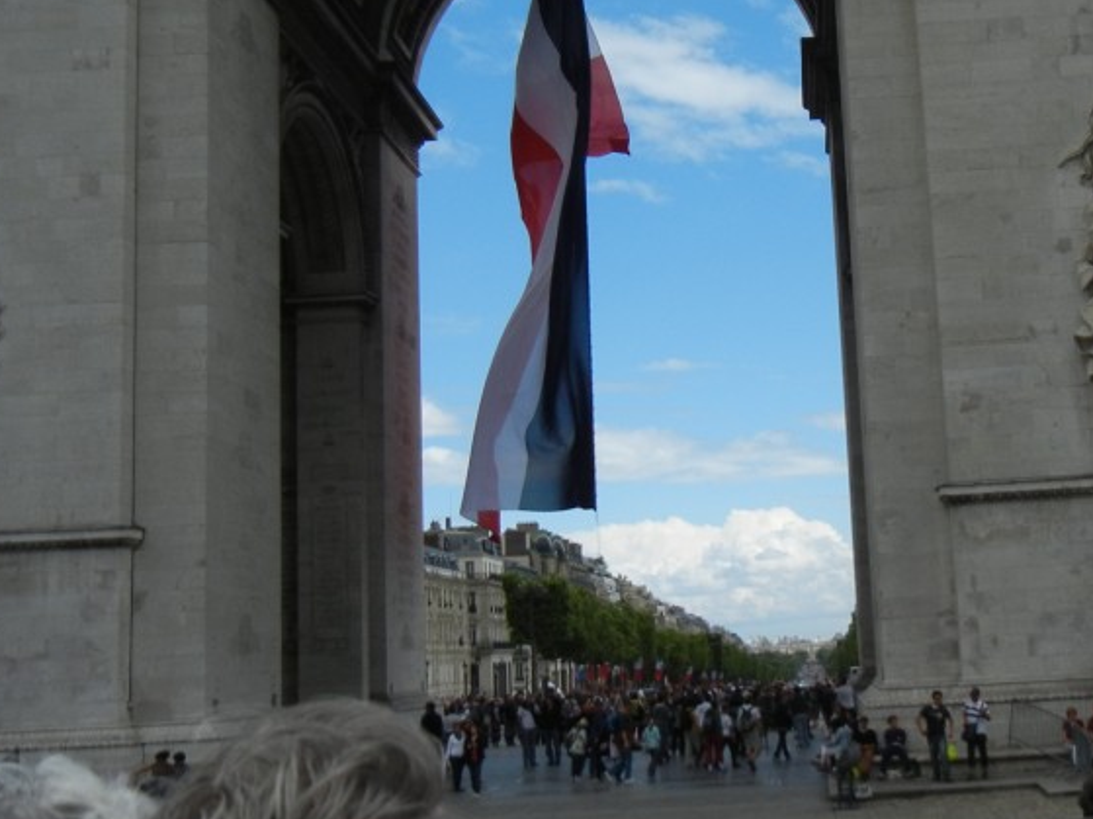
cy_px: 367
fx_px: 1736
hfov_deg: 34.4
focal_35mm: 55
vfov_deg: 26.5
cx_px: 786
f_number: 7
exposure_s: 1/455
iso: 160
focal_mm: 5.4
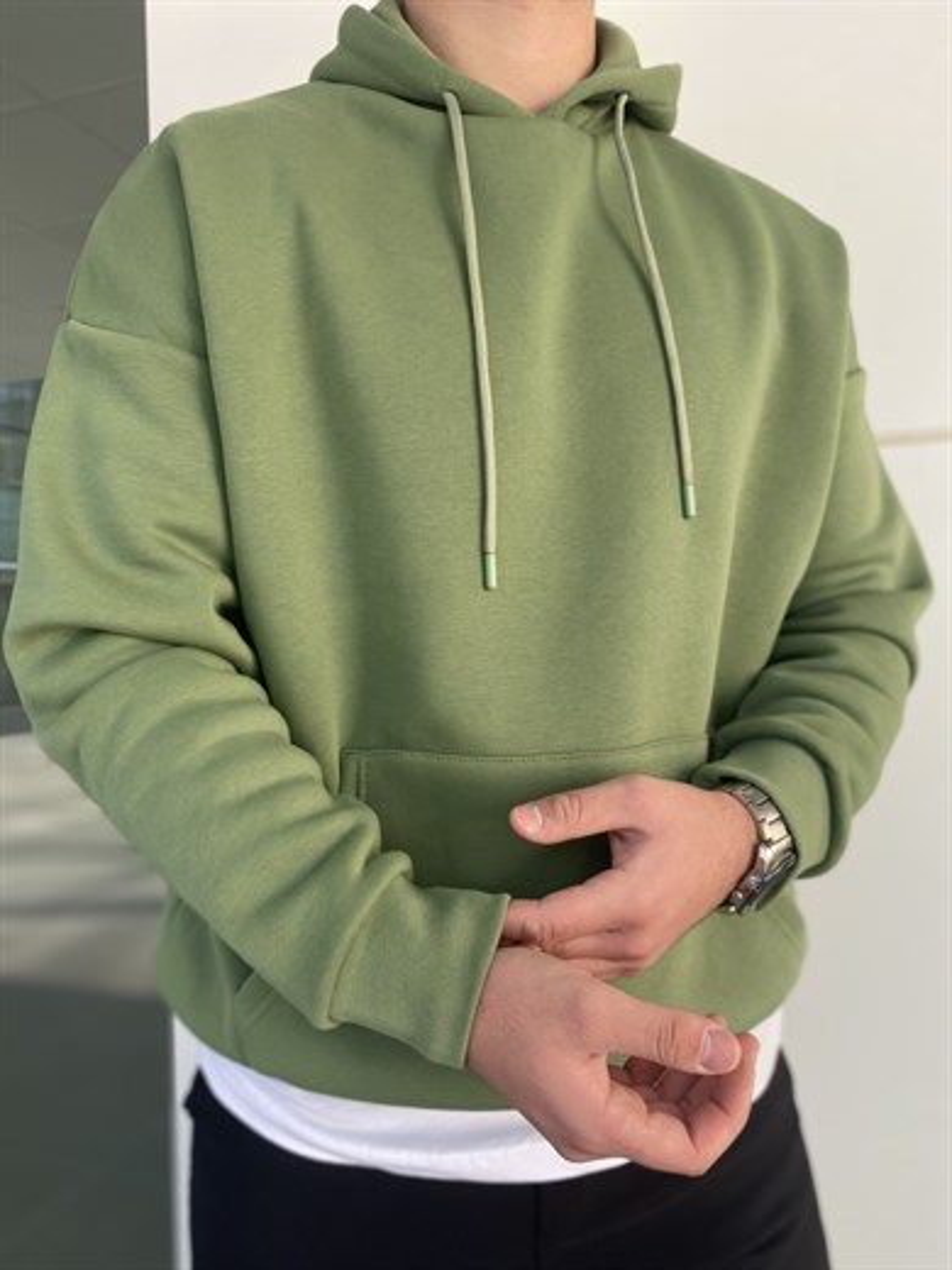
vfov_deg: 67.3
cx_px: 476
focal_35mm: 26
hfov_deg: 53.1
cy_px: 635
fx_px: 953
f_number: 1.8
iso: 40
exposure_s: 1/121
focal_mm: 4.25
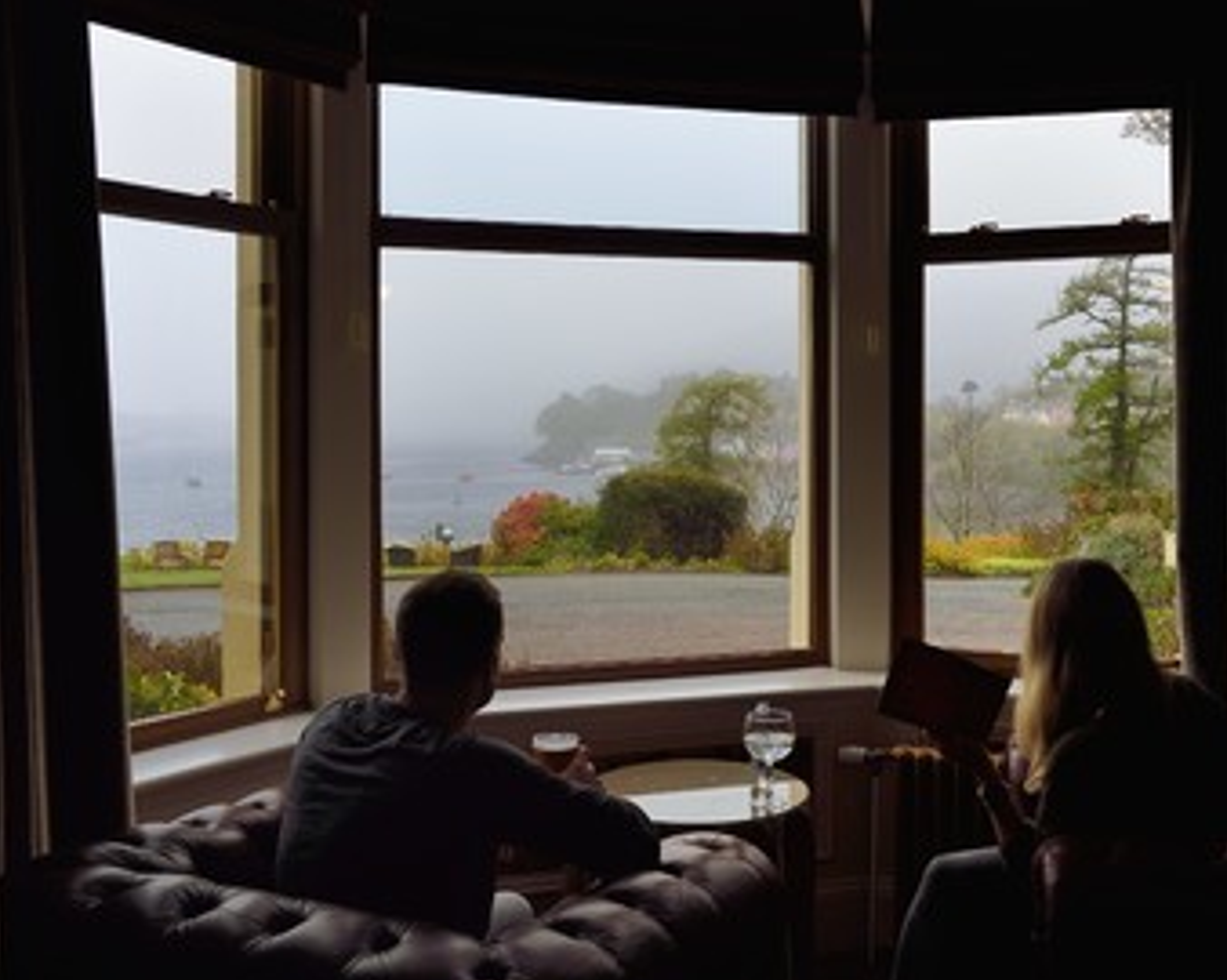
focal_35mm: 35
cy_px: 501
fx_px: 1270
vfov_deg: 42.2
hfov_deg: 51.4
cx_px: 690
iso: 400
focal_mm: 30
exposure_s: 1/80
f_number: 9
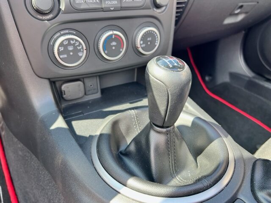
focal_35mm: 26
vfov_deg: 53.1
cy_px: 102
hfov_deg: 67.3
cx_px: 136
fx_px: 204
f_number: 1.5
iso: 40
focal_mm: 5.7
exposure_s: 1/121
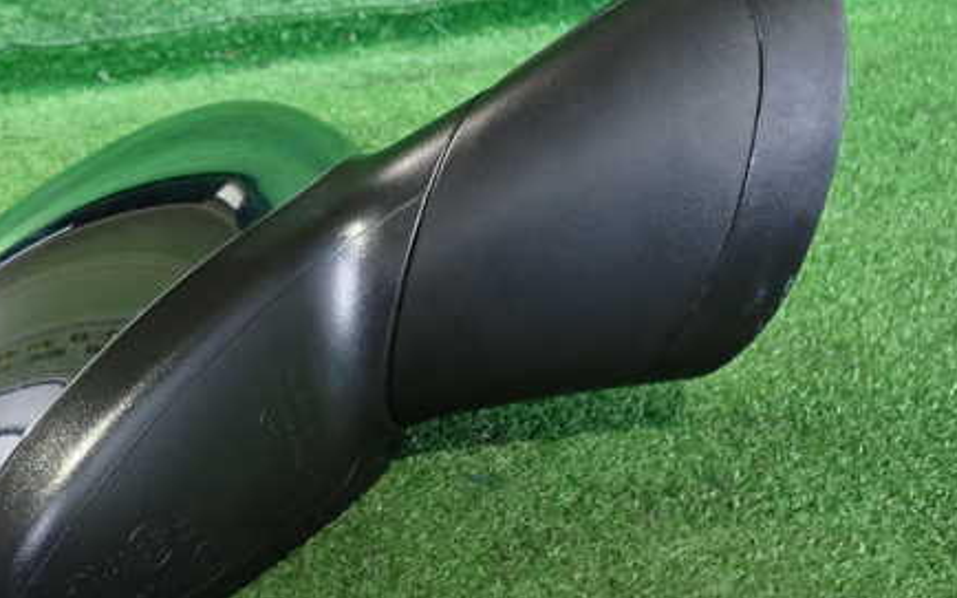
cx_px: 322
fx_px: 1147
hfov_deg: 44.6
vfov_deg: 29.2
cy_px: 282
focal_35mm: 44
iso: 400
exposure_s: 1/30
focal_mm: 5.4
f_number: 2.3
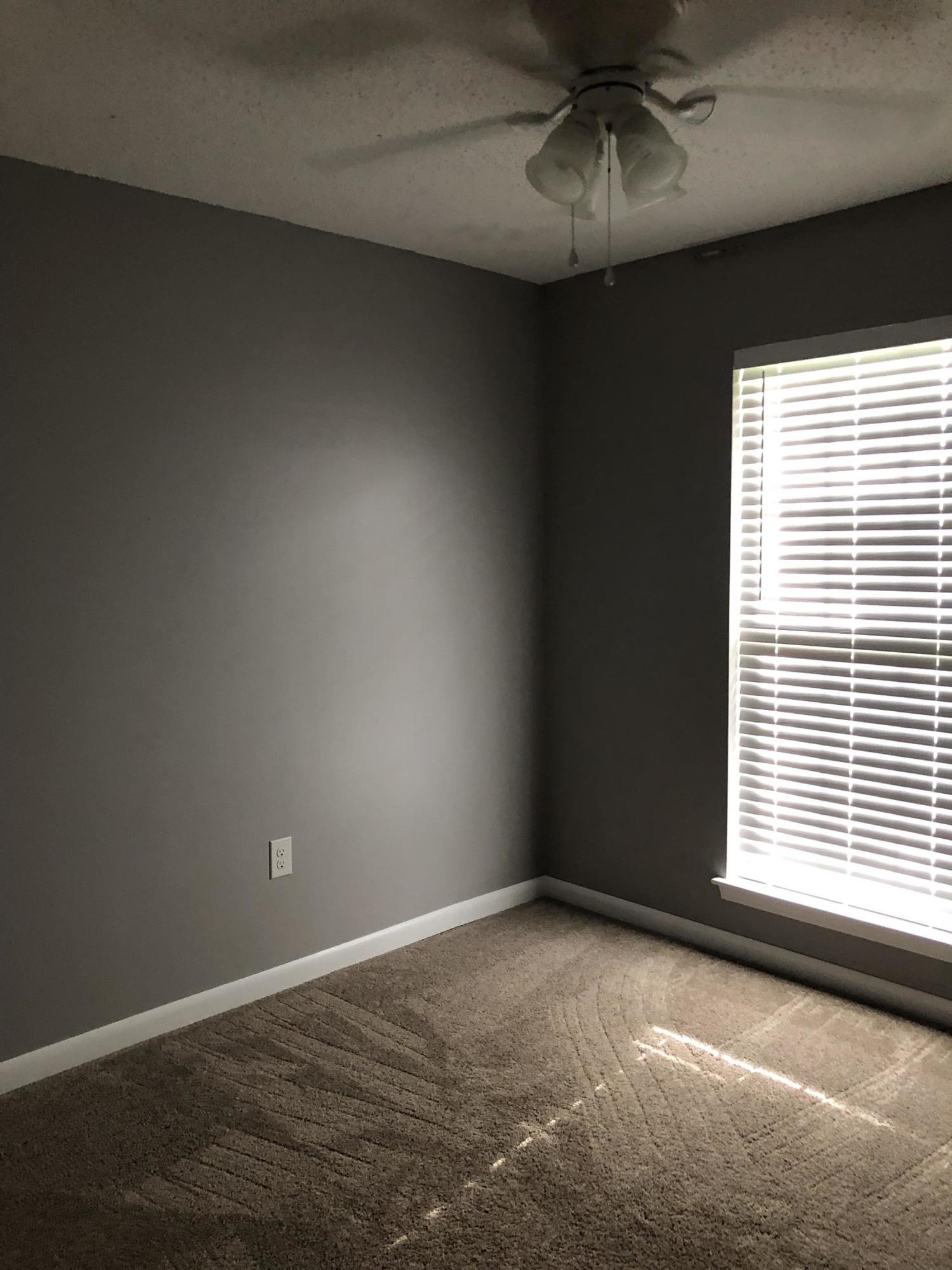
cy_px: 635
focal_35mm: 28
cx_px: 476
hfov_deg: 49.7
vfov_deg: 63.4
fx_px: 1027
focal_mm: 3.99
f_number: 1.8
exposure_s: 1/13
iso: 100
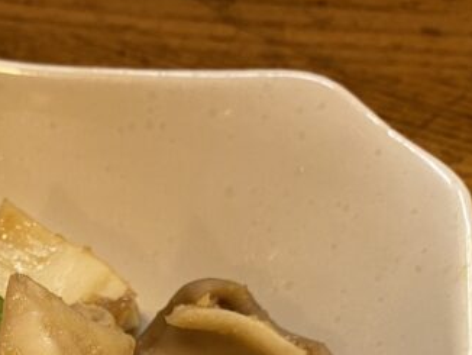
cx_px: -54
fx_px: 1392
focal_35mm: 102
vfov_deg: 13.4
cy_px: 590
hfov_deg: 18.5
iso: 80
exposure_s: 1/50
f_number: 1.8
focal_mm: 4.25
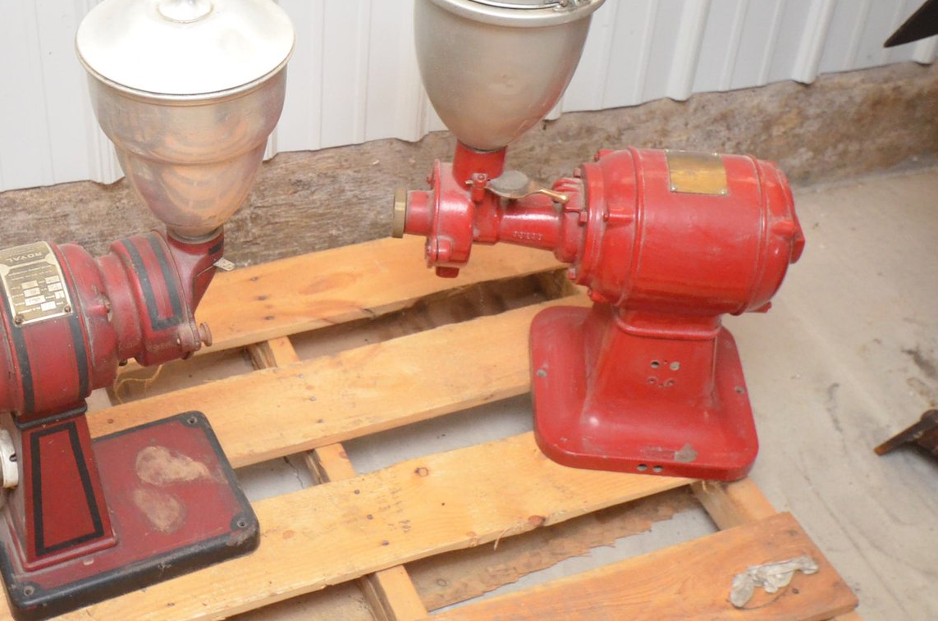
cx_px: 336
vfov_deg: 24.9
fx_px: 1404
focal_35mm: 54
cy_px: 240
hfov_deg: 36.7
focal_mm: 24
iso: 3200
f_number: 4.5
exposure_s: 1/60
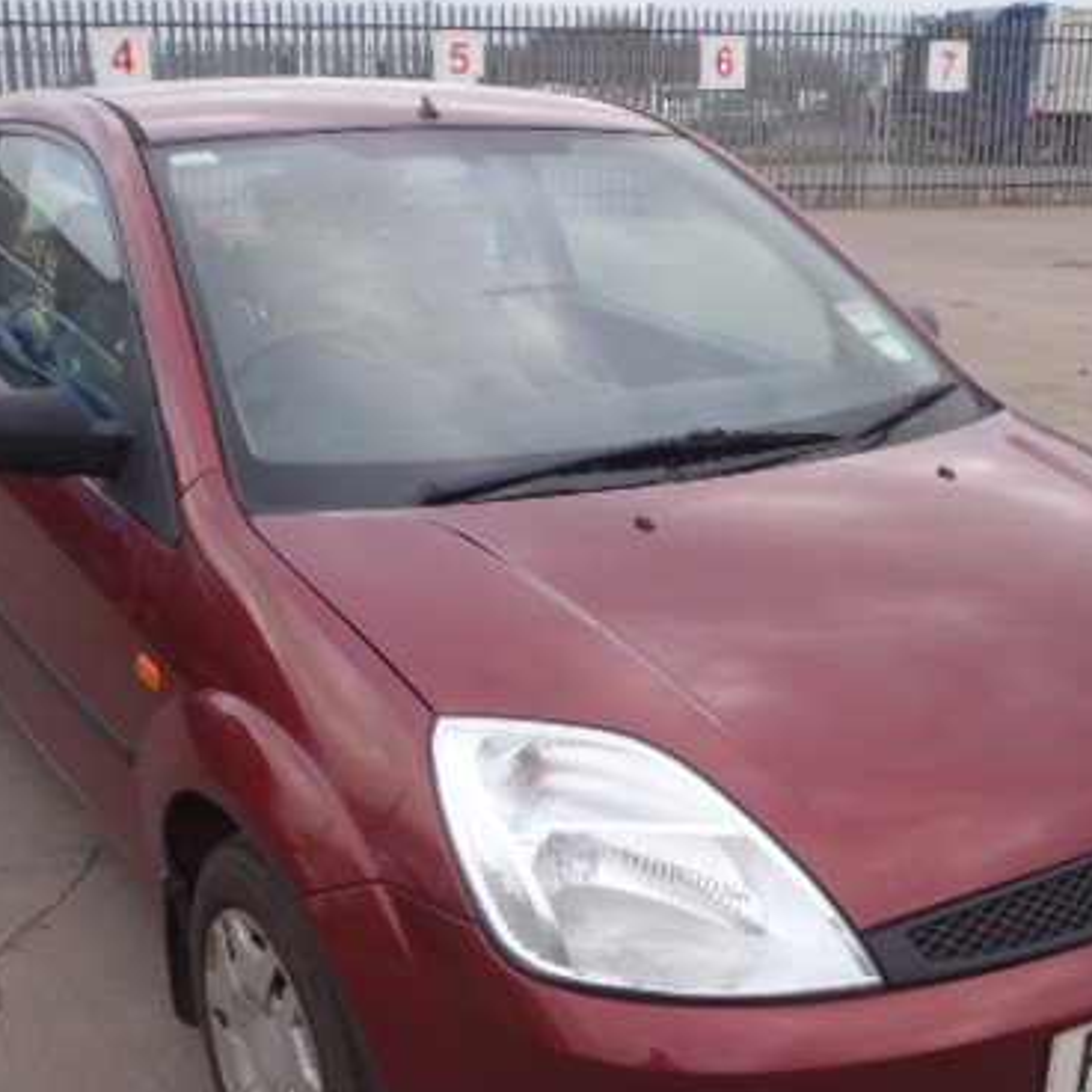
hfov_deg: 39.2
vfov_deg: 38.9
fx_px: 1535
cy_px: 691
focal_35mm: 43
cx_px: 555
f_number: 3.5
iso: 80
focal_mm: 5
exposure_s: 1/80
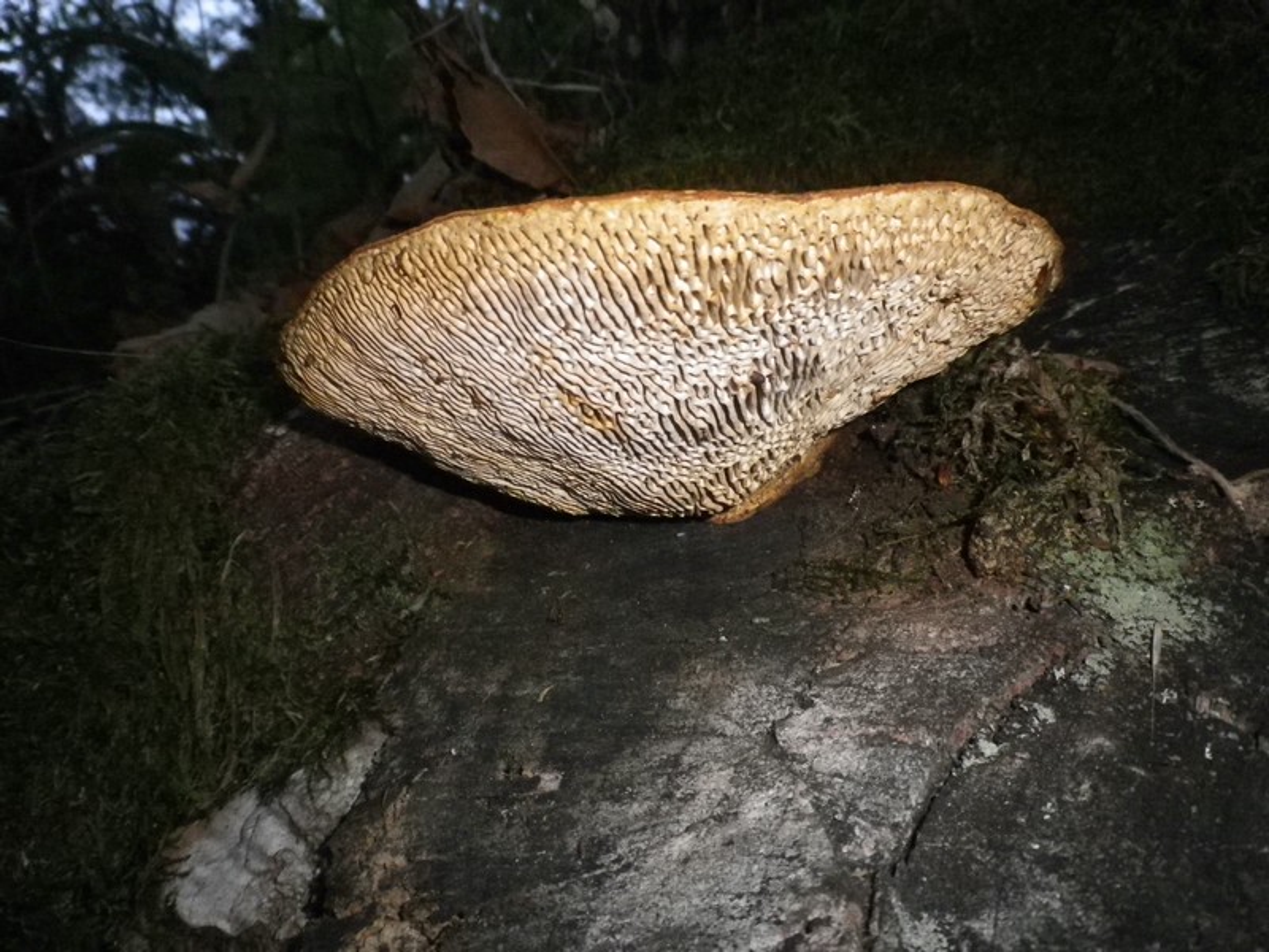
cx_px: 634
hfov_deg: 63.4
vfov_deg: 49.7
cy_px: 476
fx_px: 1026
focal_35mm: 28
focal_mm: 5.05
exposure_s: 1/100
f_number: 7.8
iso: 800
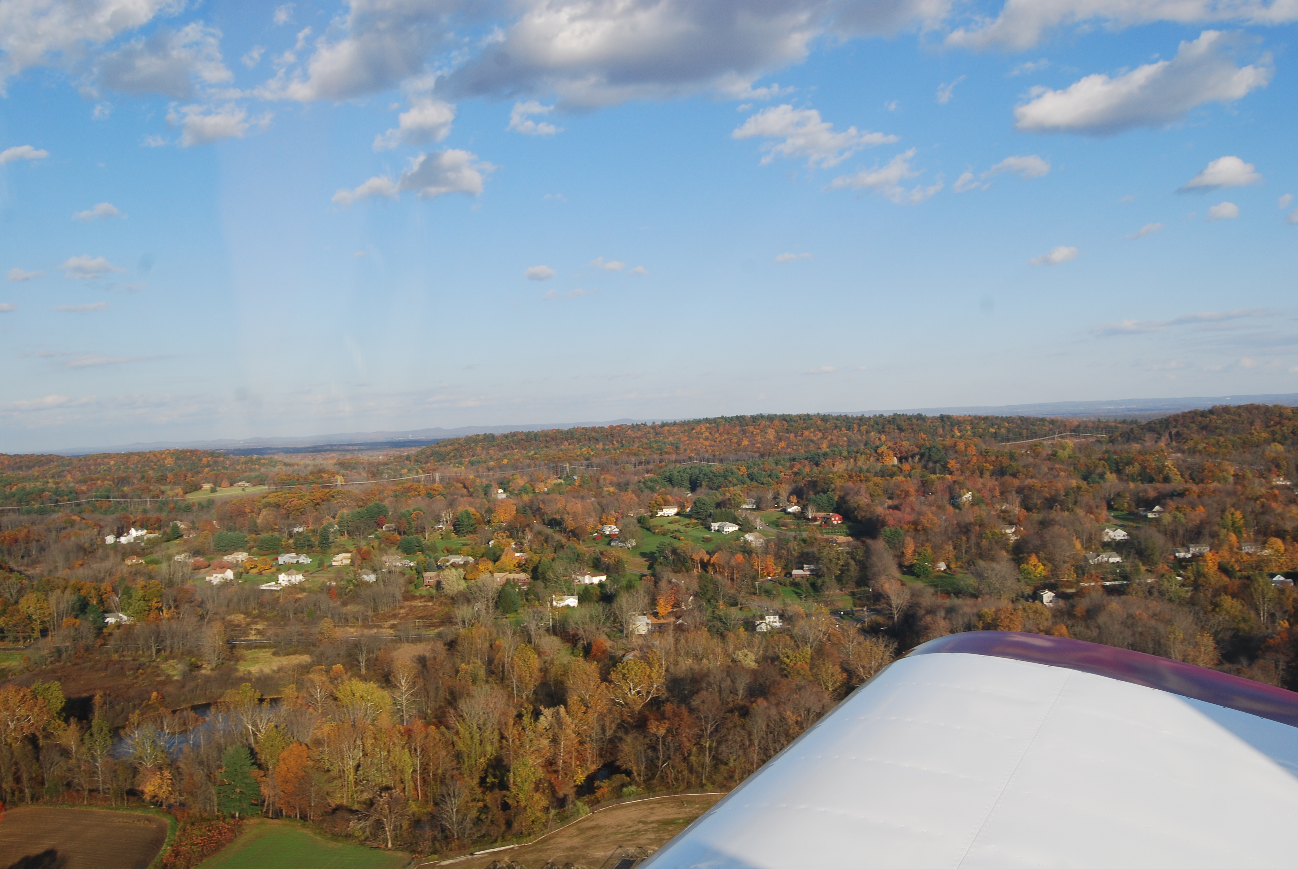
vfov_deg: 43.7
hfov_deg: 61.9
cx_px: 649
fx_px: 1083
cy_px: 434
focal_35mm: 30
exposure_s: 1/200
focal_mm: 20
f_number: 10
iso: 200
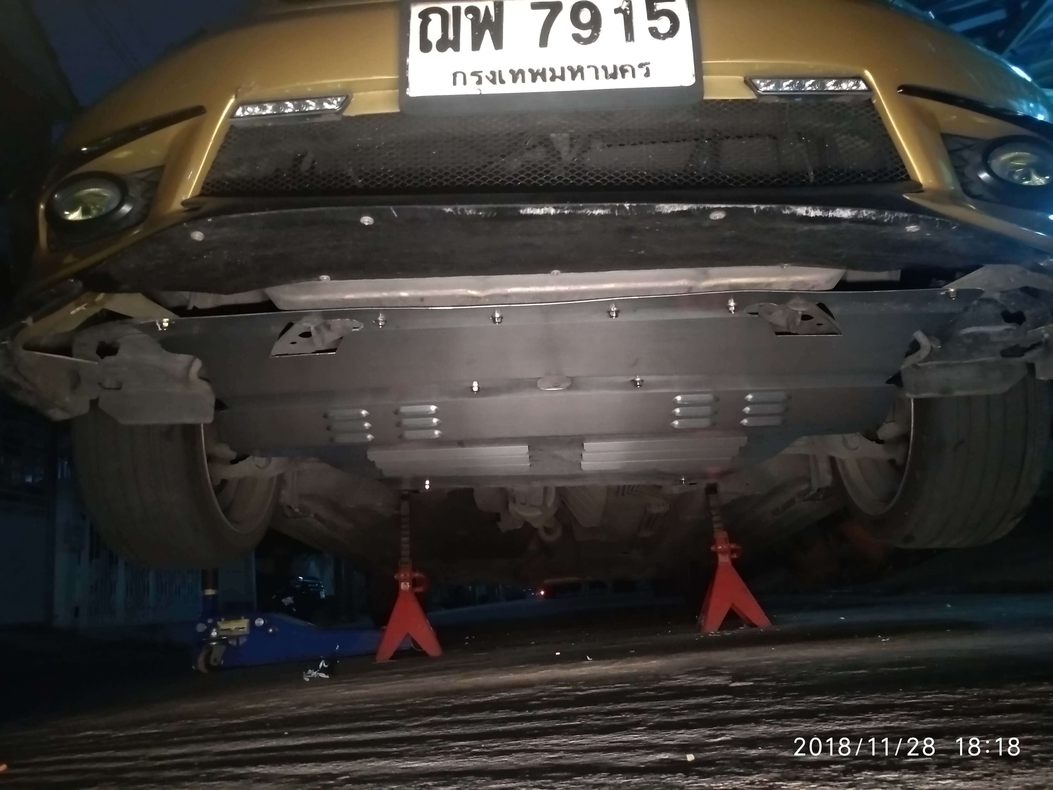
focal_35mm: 22
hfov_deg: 76.4
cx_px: 526
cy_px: 395
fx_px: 669
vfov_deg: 61.1
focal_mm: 3.81
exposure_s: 1/17
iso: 2500
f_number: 2.2
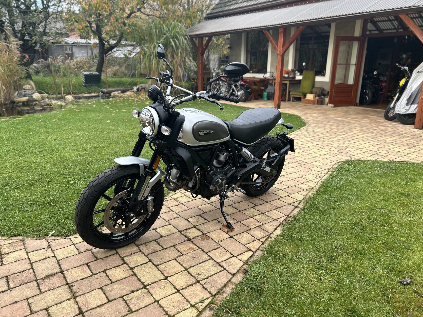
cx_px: 212
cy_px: 158
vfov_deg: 53.1
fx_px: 318
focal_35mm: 26
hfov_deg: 67.3
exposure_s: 1/395
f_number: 1.5
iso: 50
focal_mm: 5.7
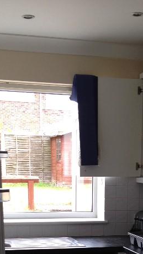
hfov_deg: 15.1
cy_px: 264
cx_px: 94
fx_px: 539
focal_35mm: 80
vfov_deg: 25.0
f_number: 2.4
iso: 50
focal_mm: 4.12
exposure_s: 1/120
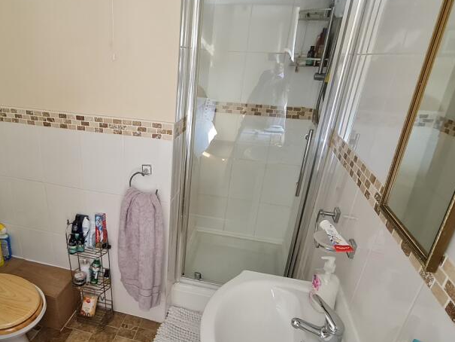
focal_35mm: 22
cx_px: 168
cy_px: 194
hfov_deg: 74.9
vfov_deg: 60.9
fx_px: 289
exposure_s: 1/50
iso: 250
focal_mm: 2.2
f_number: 2.2
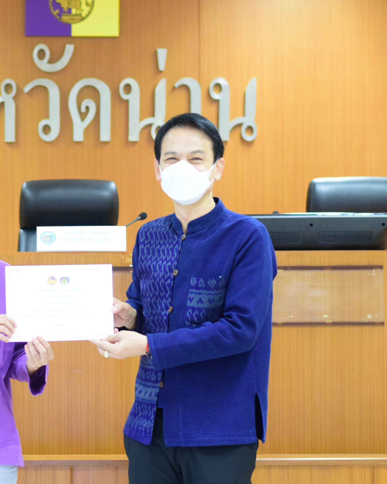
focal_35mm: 141
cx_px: 42
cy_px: 215
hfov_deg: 10.9
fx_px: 2019
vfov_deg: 13.7
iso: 2000
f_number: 2.8
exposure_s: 1/200
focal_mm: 50
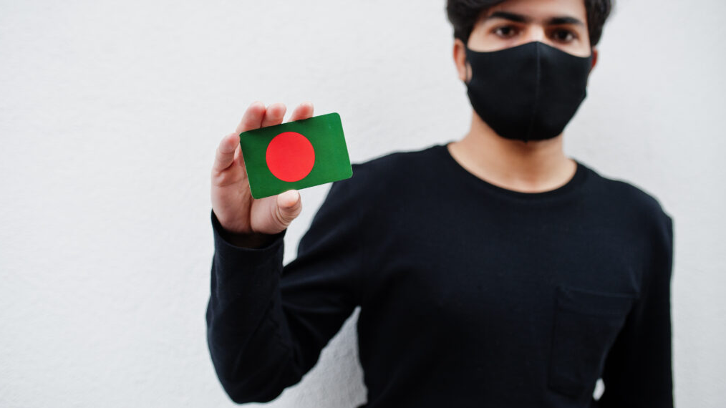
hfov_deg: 54.0
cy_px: 169
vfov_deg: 31.9
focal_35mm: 37
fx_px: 712
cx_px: 363
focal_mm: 35
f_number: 2.5
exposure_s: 1/160
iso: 400
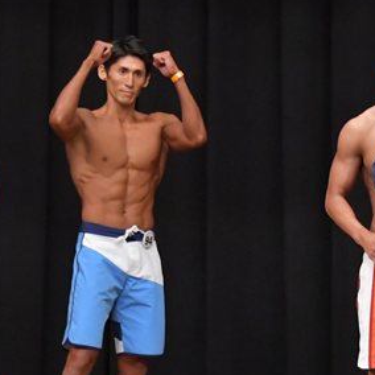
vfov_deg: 4.0
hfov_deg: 4.0
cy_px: 227
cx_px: 186
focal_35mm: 434
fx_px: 5319
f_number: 5.6
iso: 6400
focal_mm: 125
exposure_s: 1/400
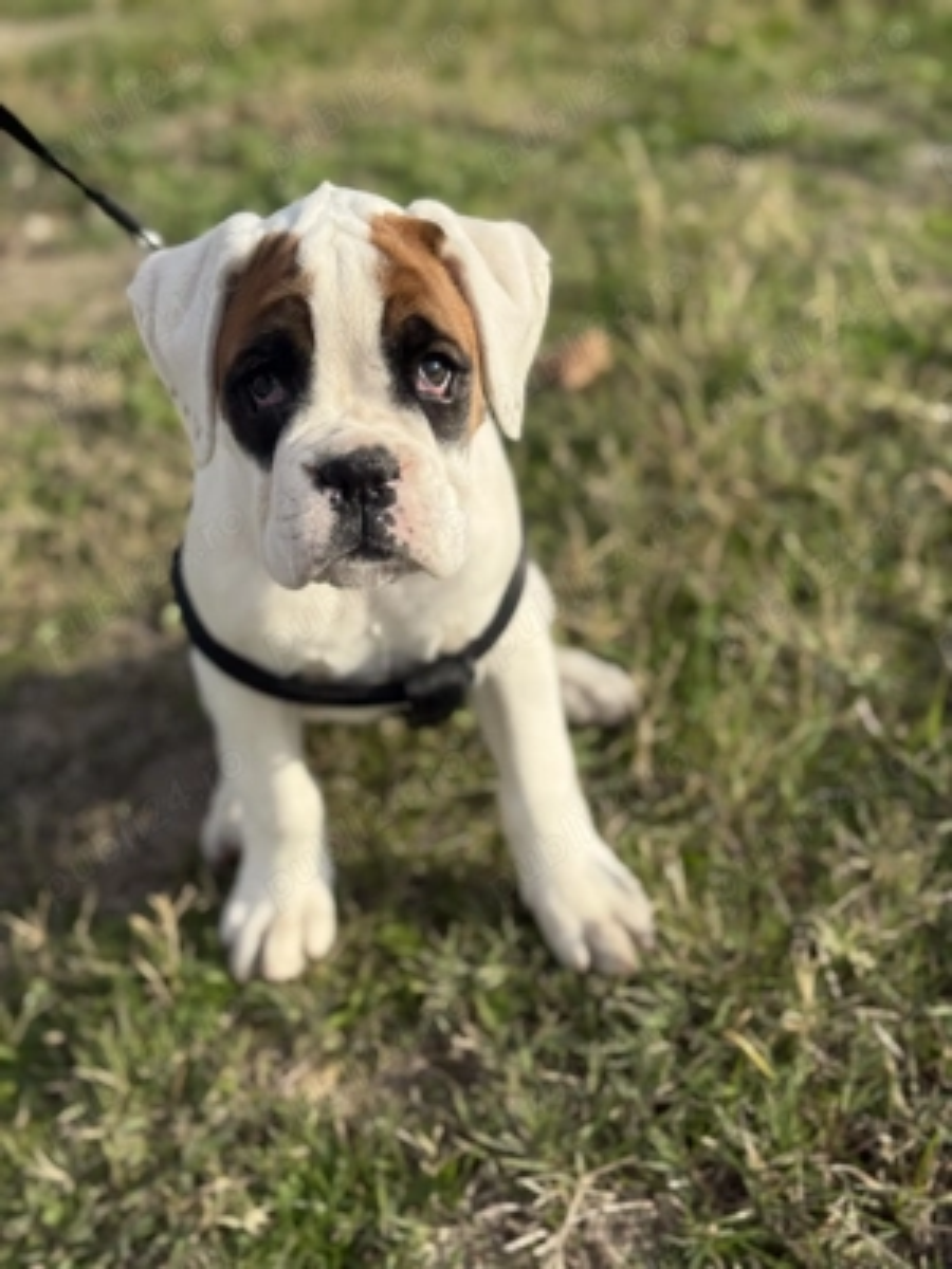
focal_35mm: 48
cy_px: 634
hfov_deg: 30.3
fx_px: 1760
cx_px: 476
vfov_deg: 39.7
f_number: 1.78
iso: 64
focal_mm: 6.76
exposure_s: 1/2667
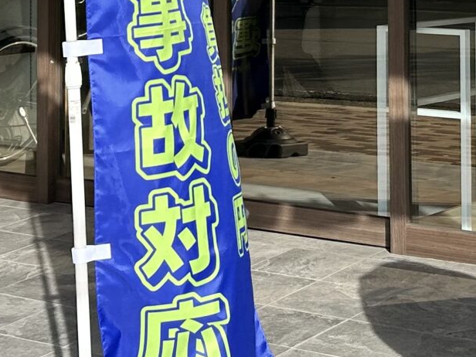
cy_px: -96
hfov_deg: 18.2
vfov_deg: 13.3
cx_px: 277
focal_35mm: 108
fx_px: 1485
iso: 50
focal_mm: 5.7
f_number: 1.5
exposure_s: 1/2208
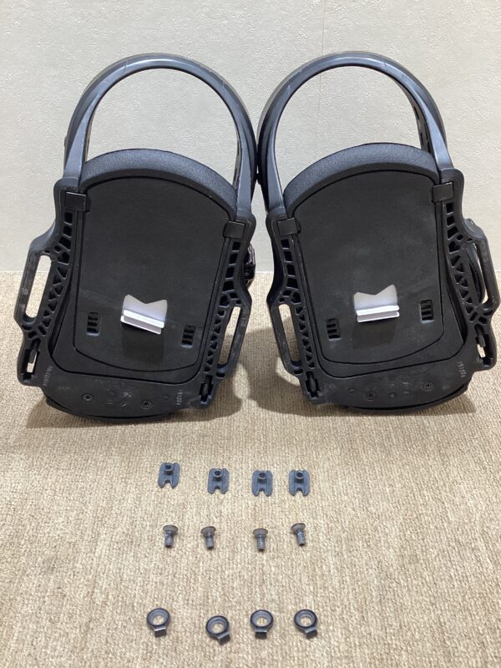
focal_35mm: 31
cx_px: 250
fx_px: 598
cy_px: 334
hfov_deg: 45.4
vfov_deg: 58.4
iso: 160
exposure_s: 1/50
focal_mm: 3.3
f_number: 2.4
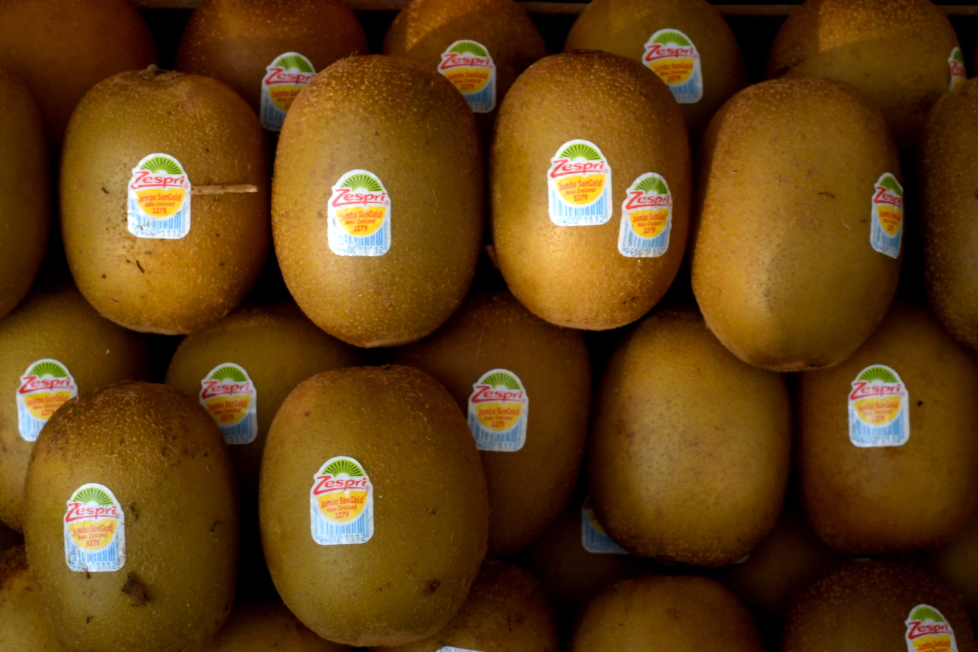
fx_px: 2037
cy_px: 326
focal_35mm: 75
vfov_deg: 18.2
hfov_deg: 27.0
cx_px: 489
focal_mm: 50
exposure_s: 1/60
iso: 500
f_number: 16
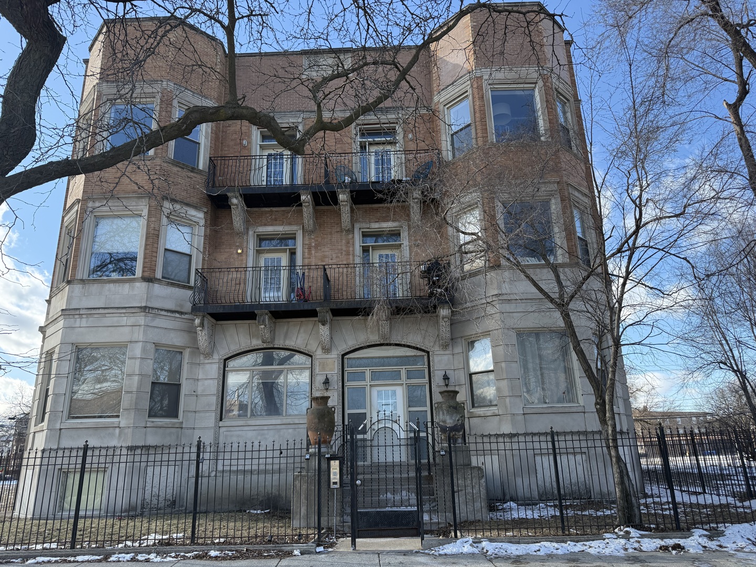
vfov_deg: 56.8
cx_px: 378
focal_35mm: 24
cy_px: 284
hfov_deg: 71.6
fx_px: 524
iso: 100
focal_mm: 6.76
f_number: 1.78
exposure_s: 1/1553
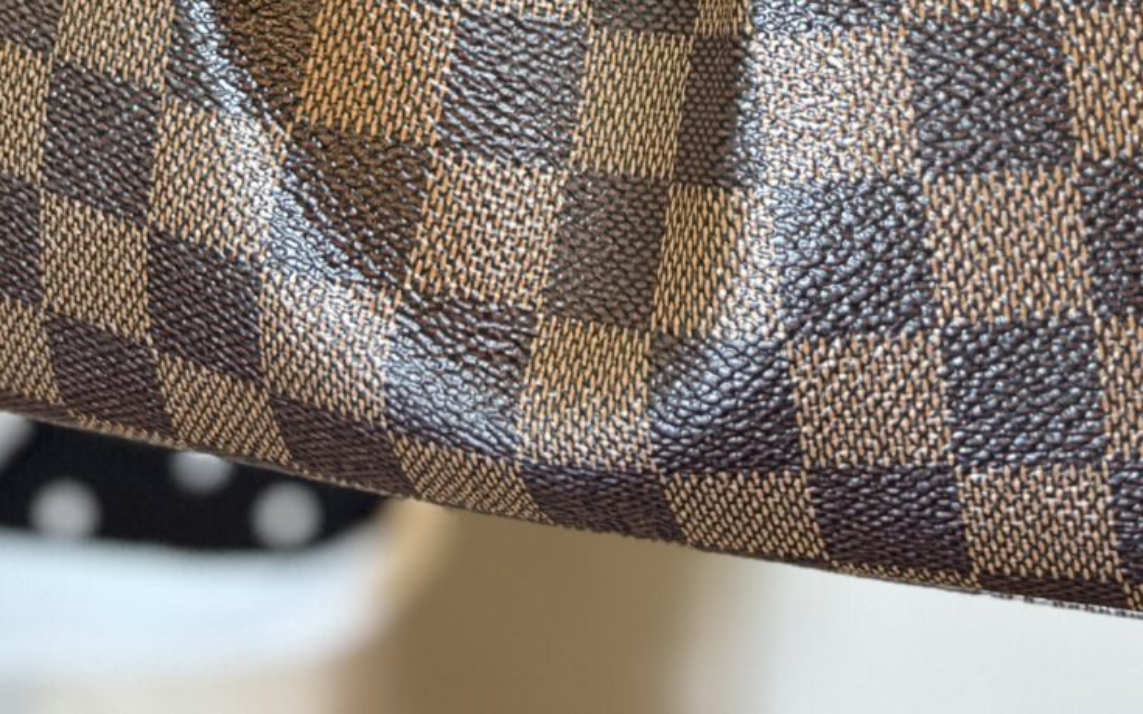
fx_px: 2990
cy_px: -555
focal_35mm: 96
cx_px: 770
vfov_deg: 12.5
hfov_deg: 21.6
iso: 320
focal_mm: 5.96
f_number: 1.6
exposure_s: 1/60
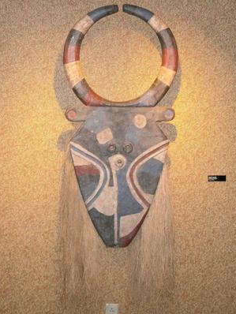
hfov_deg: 24.8
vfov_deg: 32.7
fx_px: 536
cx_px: 121
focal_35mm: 59
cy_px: 146
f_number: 3.4
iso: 400
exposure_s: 1/40
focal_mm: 8.3
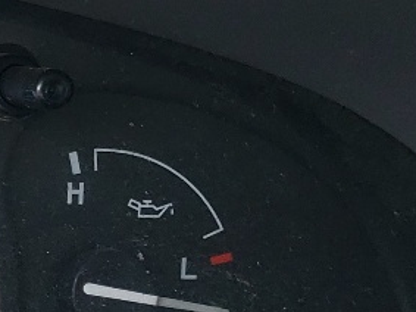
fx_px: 1766
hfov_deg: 11.3
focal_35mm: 147
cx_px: -559
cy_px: 165
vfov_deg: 10.1
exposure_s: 1/119
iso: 50
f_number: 1.5
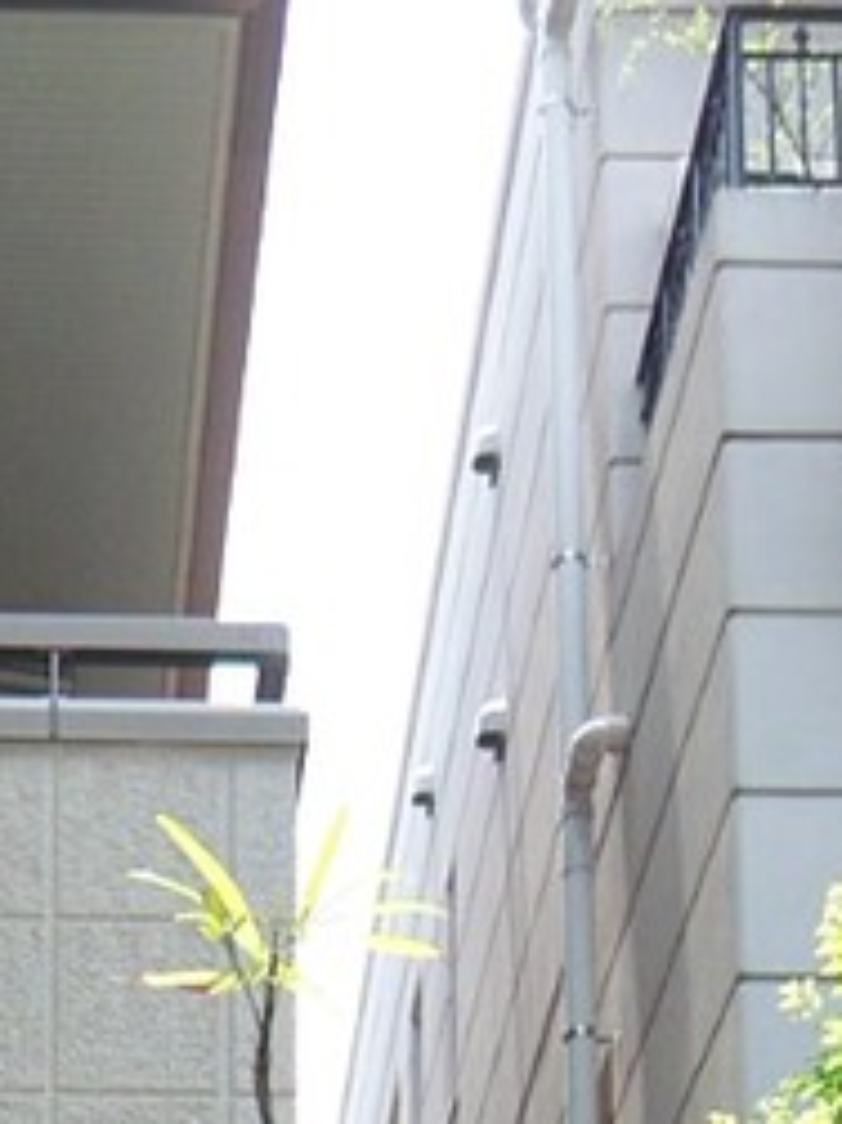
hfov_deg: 15.6
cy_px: 2217
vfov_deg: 16.3
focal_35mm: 94
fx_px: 3051
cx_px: 121
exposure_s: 1/250
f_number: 2.8
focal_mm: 3.8
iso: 50
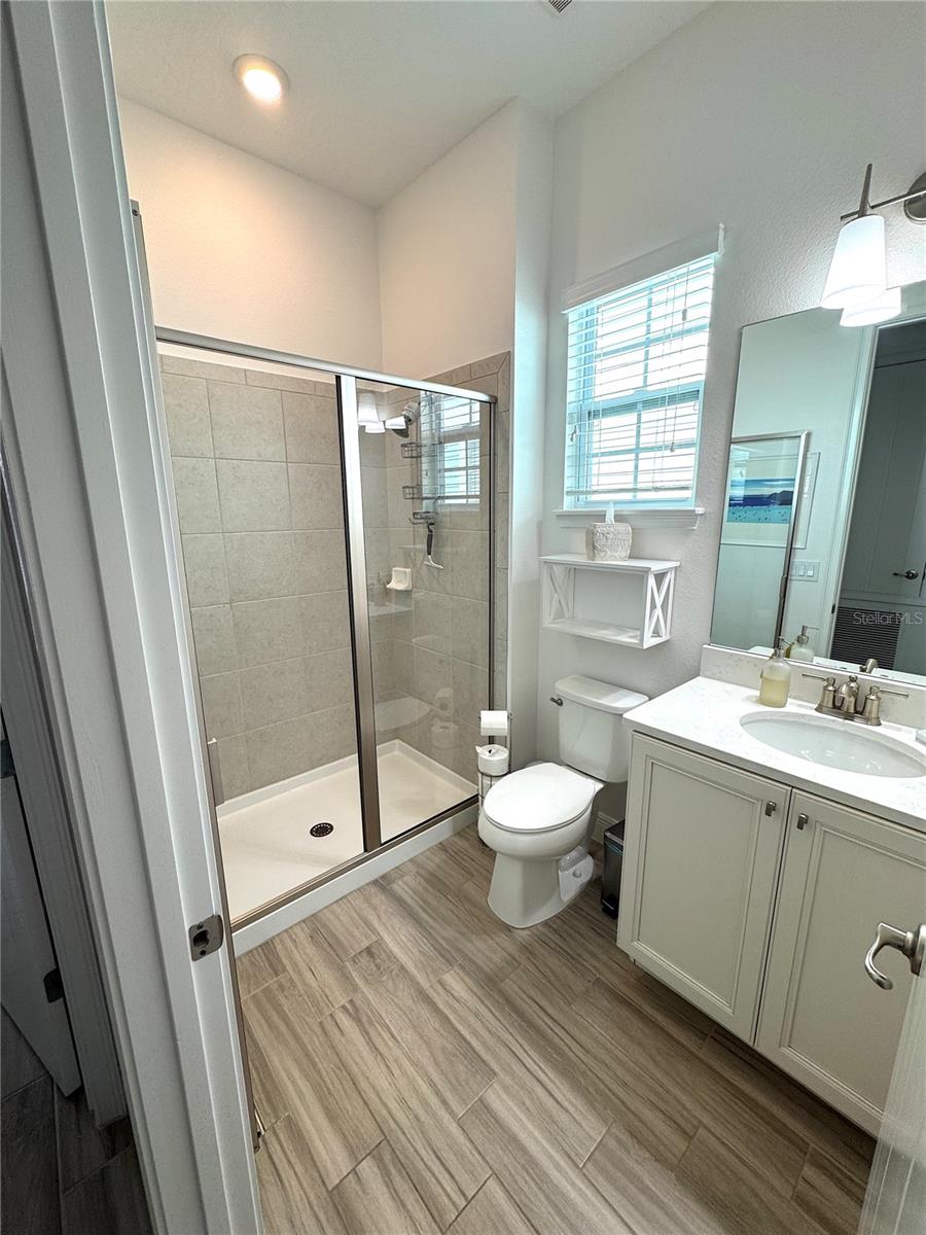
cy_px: 618
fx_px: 499
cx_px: 463
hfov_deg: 85.7
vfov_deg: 102.1
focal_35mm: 14
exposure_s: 1/120
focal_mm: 2.22
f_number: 2.2
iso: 64
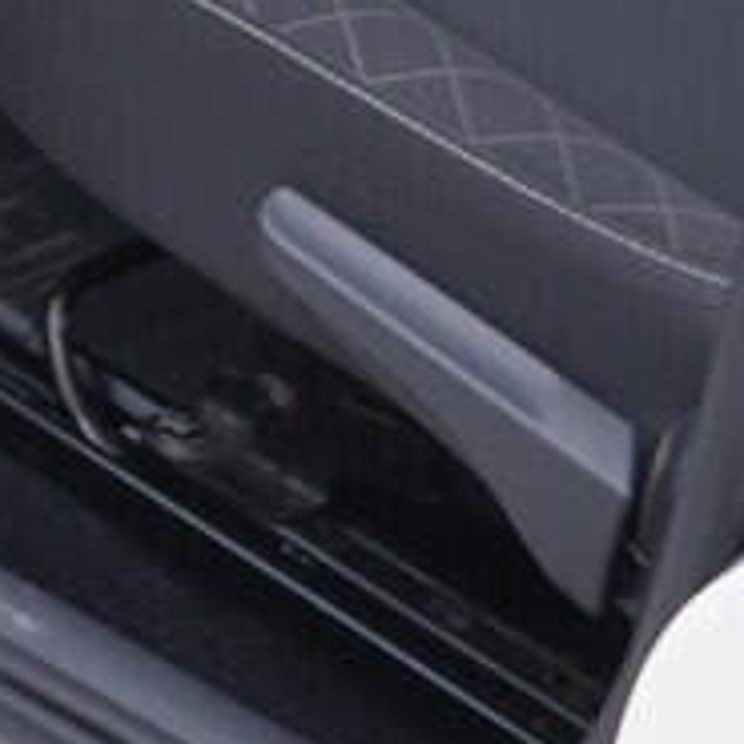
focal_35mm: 238
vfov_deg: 7.1
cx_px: -728
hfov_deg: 7.1
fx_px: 5787
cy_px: -784
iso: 125
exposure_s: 1/50
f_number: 3.2
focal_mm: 24
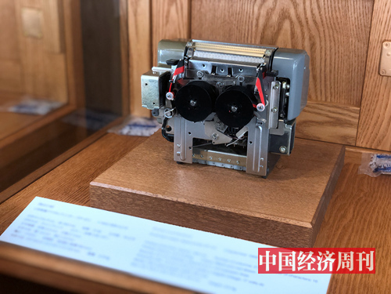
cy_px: 147
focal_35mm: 52
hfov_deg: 36.8
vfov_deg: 28.0
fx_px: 587
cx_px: 196
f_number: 2.4
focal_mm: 6
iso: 40
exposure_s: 1/60
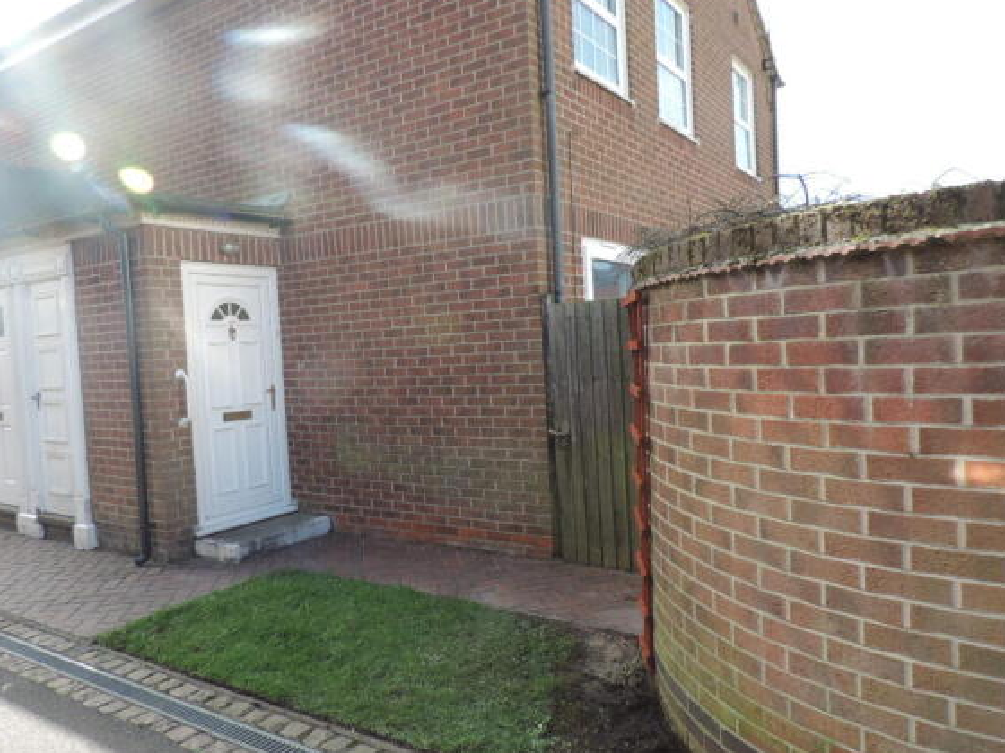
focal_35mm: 25
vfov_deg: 54.9
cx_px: 505
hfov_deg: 69.4
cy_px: 379
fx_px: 726
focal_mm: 4.3
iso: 80
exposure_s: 1/160
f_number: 3
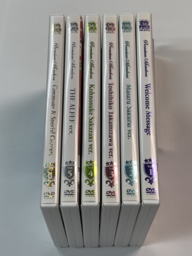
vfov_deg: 36.8
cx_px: 96
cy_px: 128
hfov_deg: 28.0
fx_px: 385
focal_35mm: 52
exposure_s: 1/100
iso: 40
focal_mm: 5.96
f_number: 1.6
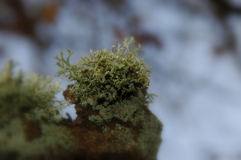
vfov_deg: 10.6
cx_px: 120
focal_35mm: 129
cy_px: 80
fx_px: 863
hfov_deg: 15.9
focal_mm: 86
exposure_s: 1/500
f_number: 8
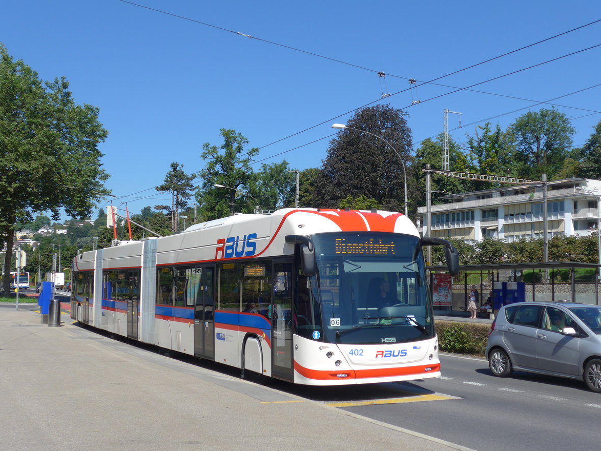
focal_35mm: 45
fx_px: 781
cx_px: 298
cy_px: 230
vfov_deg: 32.2
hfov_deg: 42.1
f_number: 2.8
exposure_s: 1/1600
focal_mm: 9
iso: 80
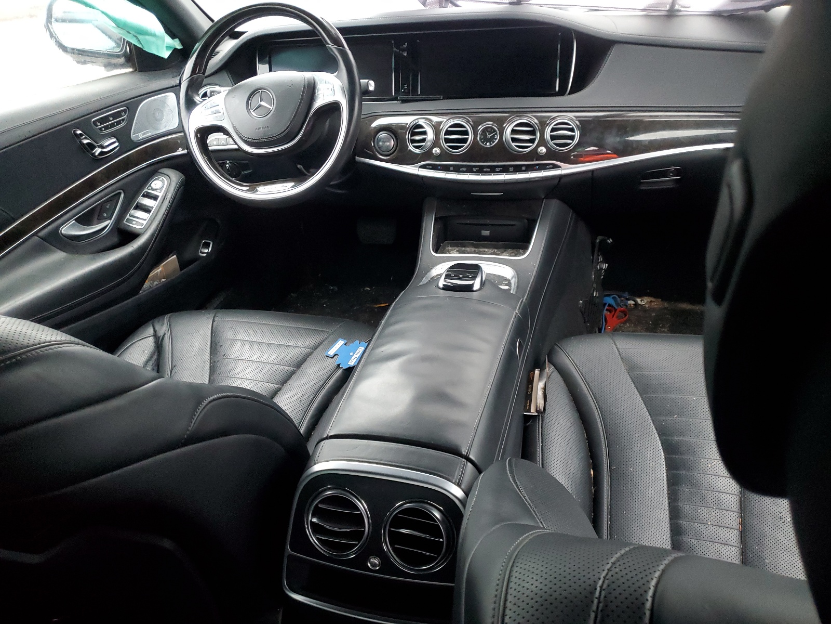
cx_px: 416
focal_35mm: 26
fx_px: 624
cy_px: 312
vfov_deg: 53.1
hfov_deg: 67.3
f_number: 1.5
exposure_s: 1/30
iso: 334
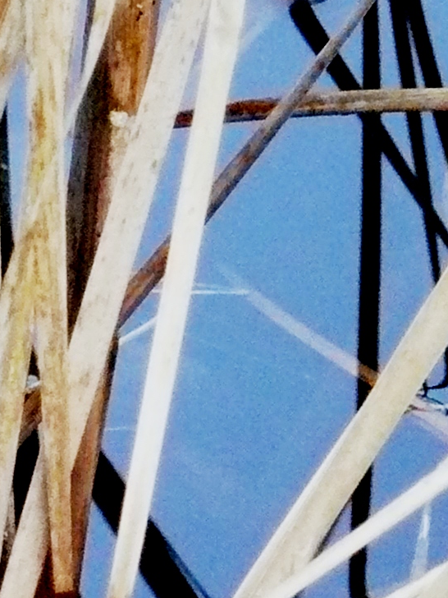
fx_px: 11216
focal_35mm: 650
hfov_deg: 2.3
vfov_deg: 3.0
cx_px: -50
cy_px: 494
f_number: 3.3
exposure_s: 1/30
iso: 400
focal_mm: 25.7
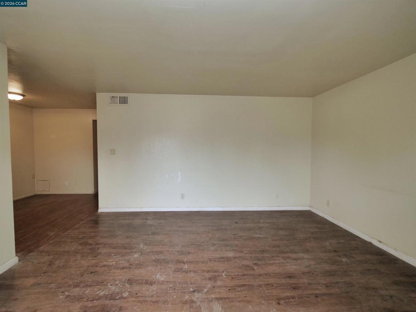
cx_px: 208
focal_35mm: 14
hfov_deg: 102.1
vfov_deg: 85.7
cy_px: 156
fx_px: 168
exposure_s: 1/160
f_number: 4
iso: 800
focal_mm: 7
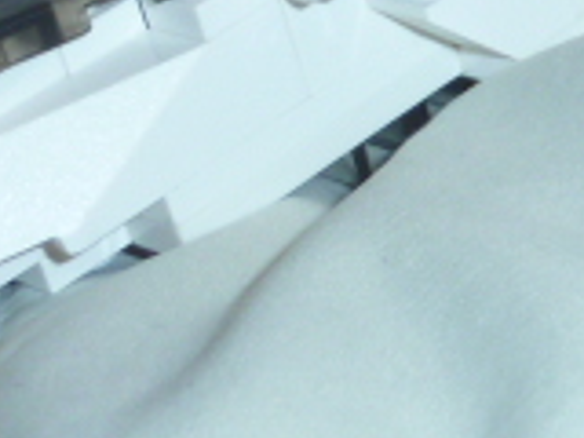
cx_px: 712
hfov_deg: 13.3
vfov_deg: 10.1
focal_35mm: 144
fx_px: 2429
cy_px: -117
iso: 100
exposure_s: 1/30
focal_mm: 4.1
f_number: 3.3
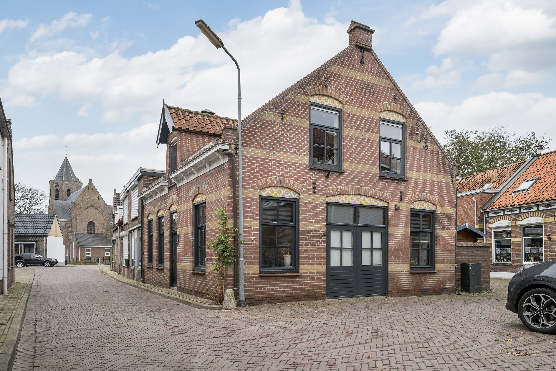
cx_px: 278
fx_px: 347
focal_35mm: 22
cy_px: 186
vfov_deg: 56.1
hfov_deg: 77.3
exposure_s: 1/80
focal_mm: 22.5
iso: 400
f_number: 8
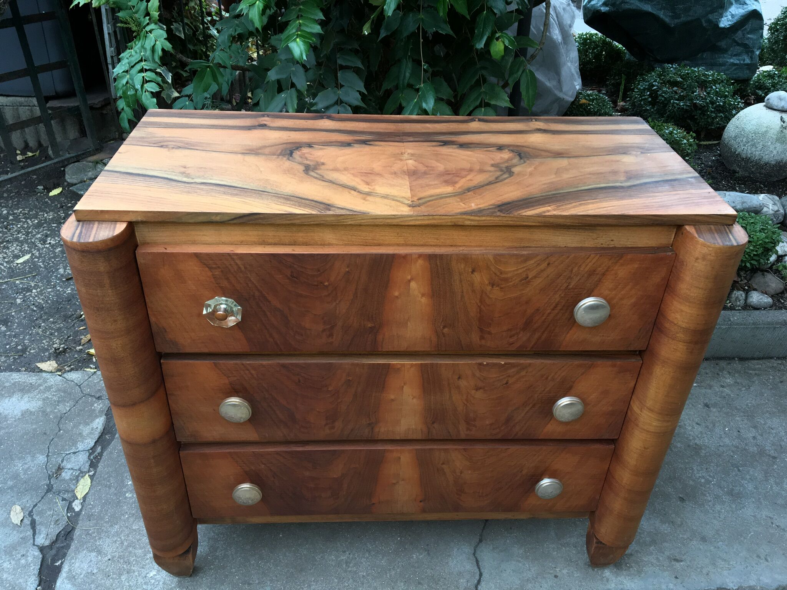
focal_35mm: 29
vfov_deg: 48.2
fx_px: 659
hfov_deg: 61.7
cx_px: 394
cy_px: 295
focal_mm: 4.15
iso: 50
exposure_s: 1/33
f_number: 2.2
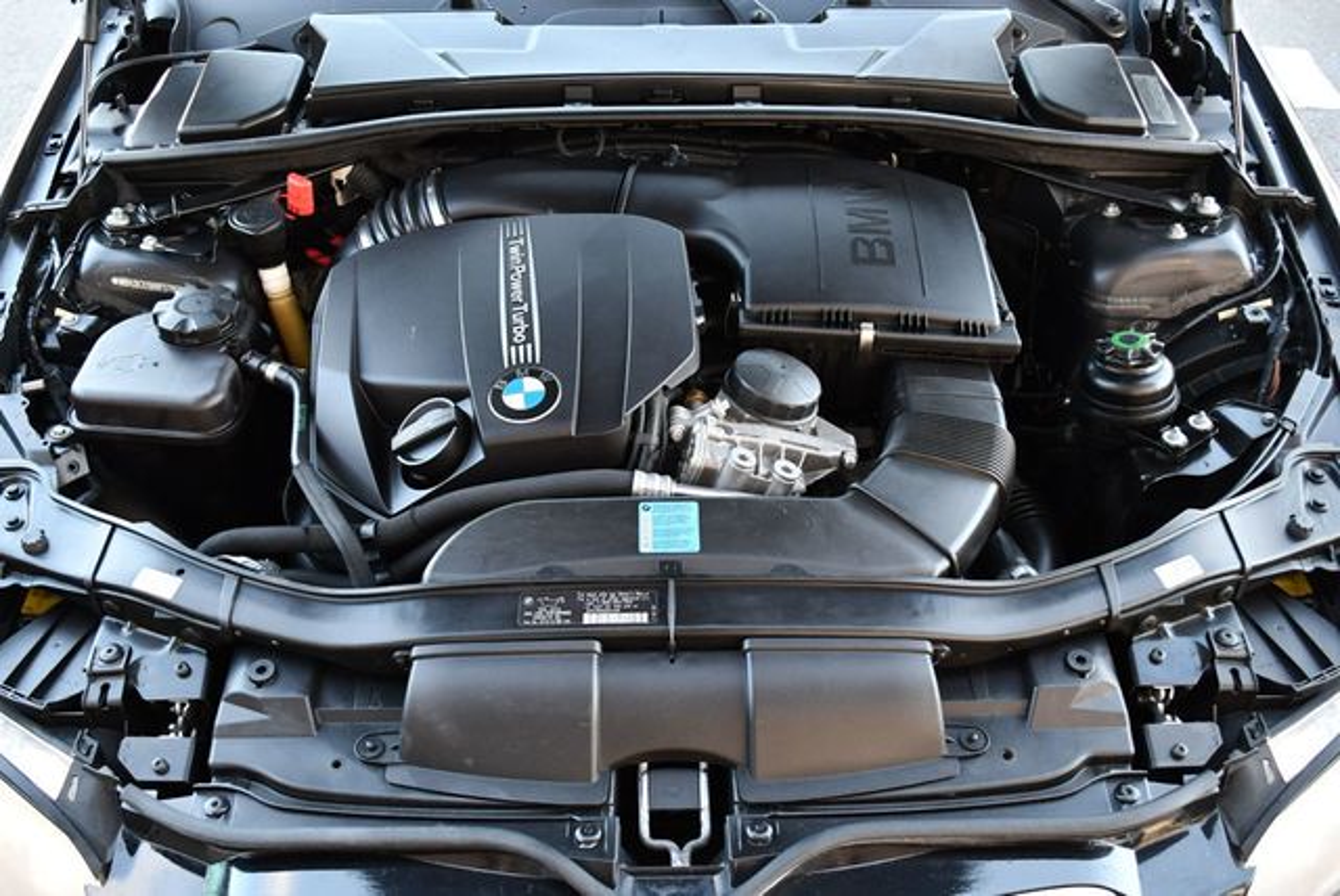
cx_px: 670
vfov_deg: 36.9
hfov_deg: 53.1
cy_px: 448
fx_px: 1341
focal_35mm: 36
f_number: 3.5
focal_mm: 18
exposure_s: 1/200
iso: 800
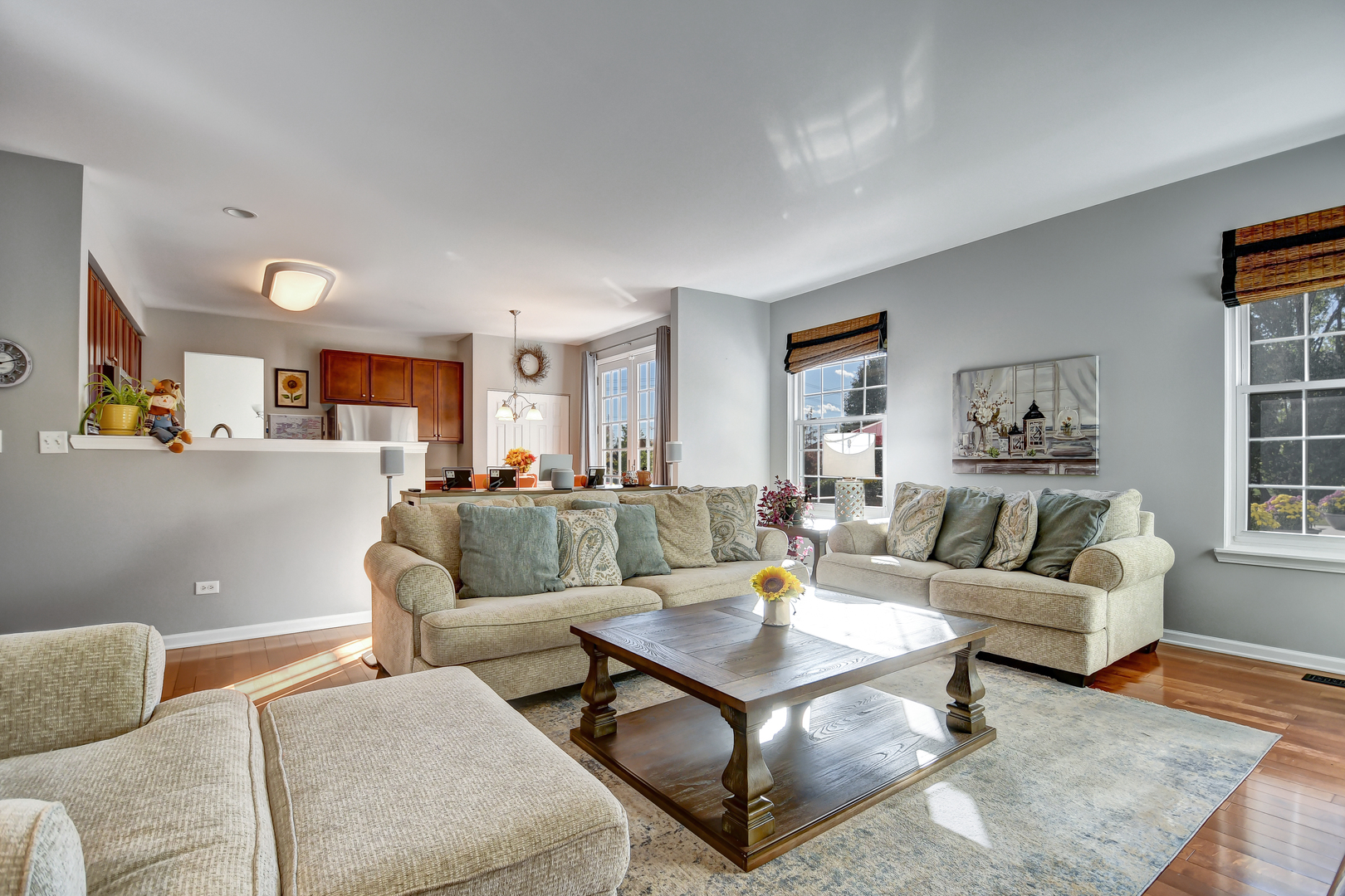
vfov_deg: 77.3
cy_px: 448
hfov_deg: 100.4
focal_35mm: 15
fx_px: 560
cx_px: 672
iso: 200
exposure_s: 1/250
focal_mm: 10
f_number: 3.5
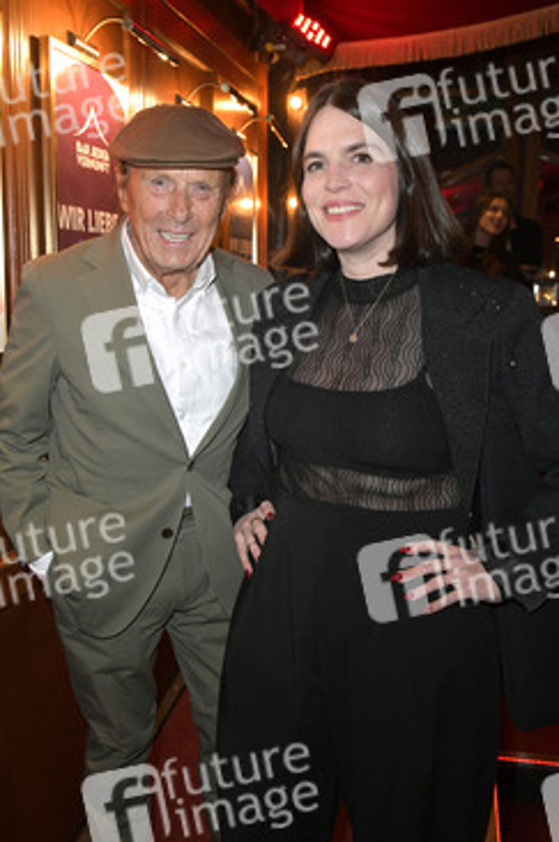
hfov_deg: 37.7
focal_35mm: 35
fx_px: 817
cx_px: 267
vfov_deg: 54.4
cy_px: 453
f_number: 6.3
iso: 2500
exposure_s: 1/200
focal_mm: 32
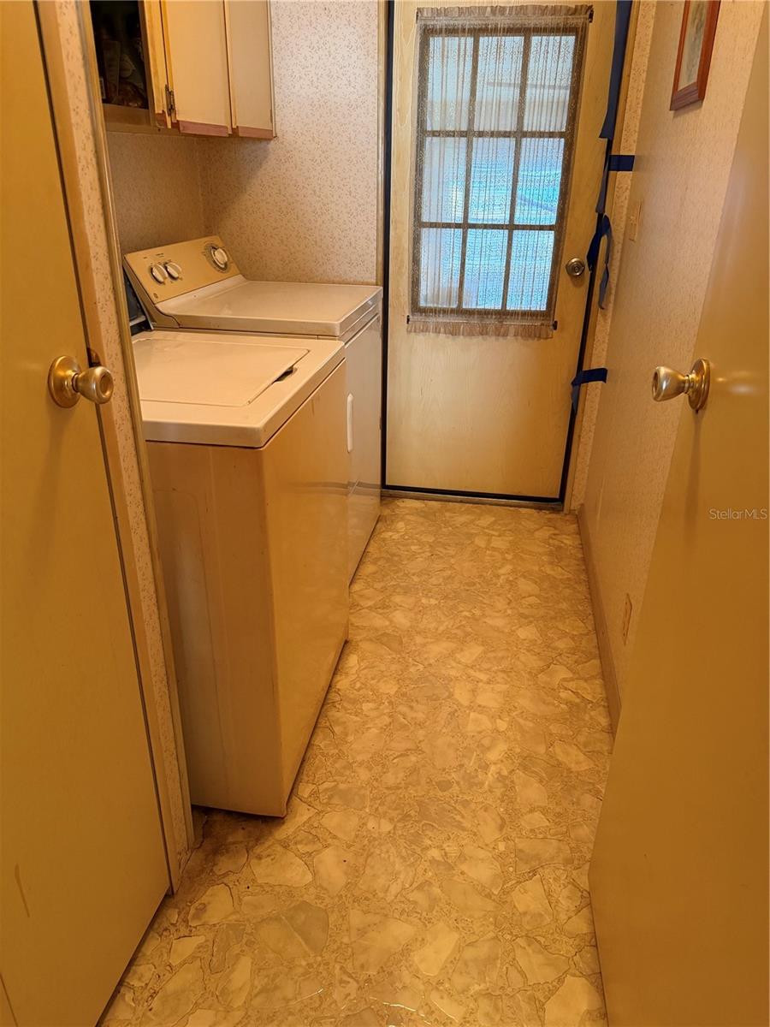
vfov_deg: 71.6
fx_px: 712
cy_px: 514
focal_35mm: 24
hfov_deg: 56.8
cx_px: 385
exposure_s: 1/60
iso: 640
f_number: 1.78
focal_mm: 6.76
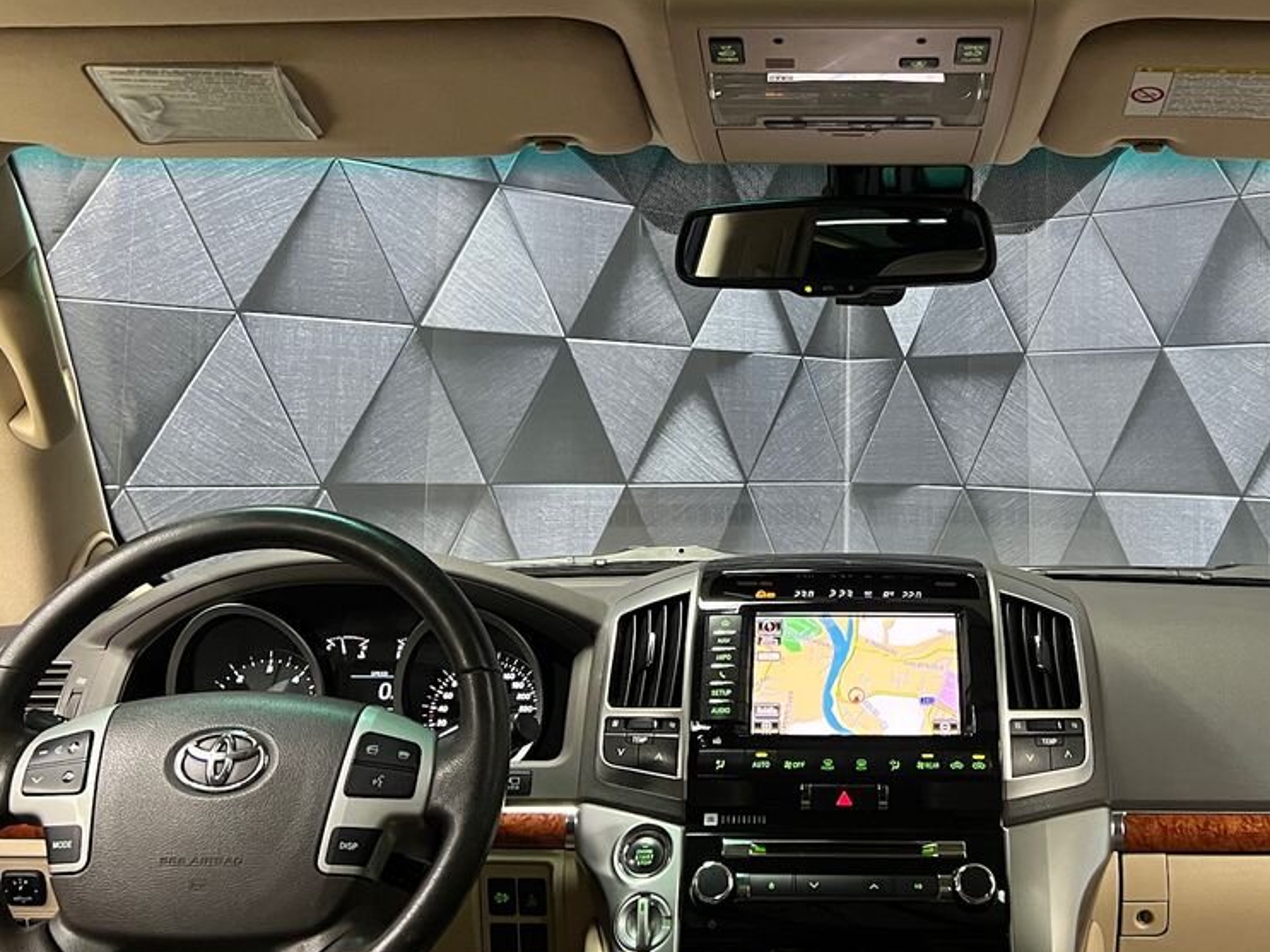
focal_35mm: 42
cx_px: 834
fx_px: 1541
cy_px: 321
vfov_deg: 34.0
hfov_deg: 44.2
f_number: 1.5
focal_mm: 5.7
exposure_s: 1/39
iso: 500
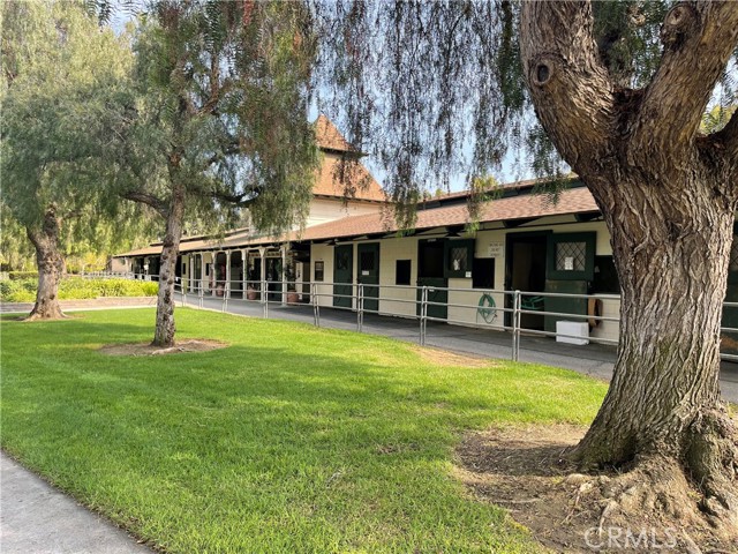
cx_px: 369
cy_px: 277
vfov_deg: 53.1
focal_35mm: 26
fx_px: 554
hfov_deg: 67.3
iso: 32
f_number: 1.6
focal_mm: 5.1
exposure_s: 1/709
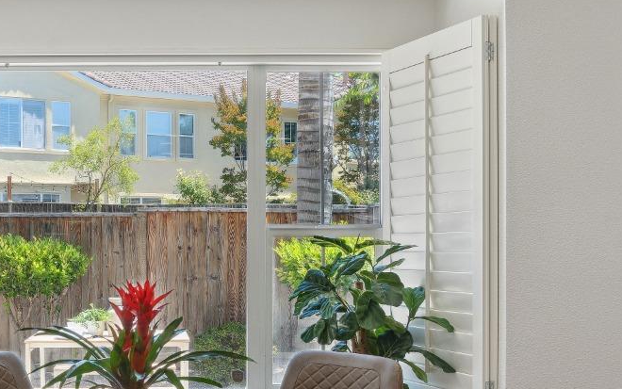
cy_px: 265
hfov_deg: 43.7
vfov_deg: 29.0
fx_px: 746
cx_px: 151
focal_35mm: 44
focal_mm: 19
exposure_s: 1/40
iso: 400
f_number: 7.1
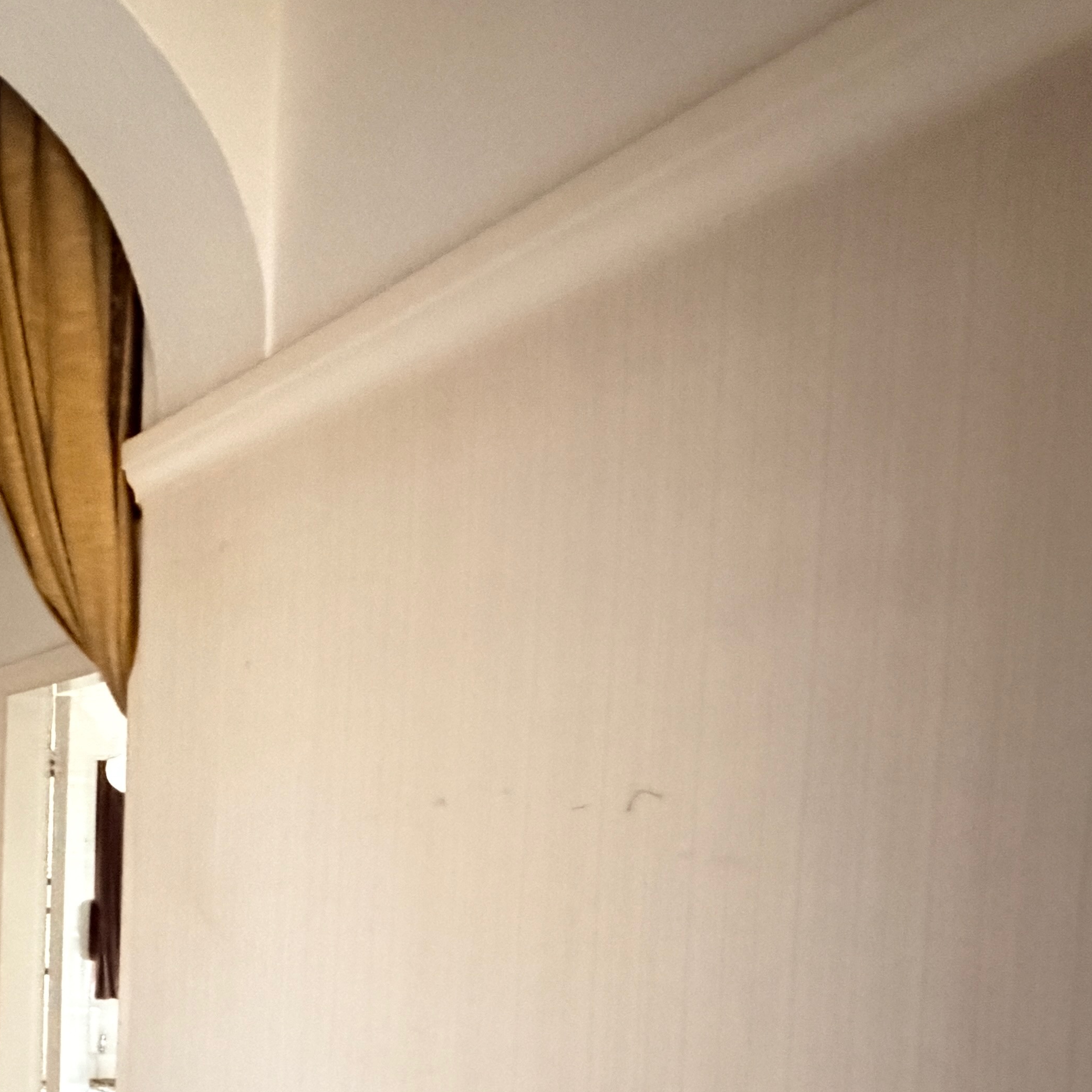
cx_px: -245
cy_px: 888
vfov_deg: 45.7
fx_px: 1213
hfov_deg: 36.4
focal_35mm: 34
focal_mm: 2.22
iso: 3200
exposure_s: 1/23
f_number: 2.2
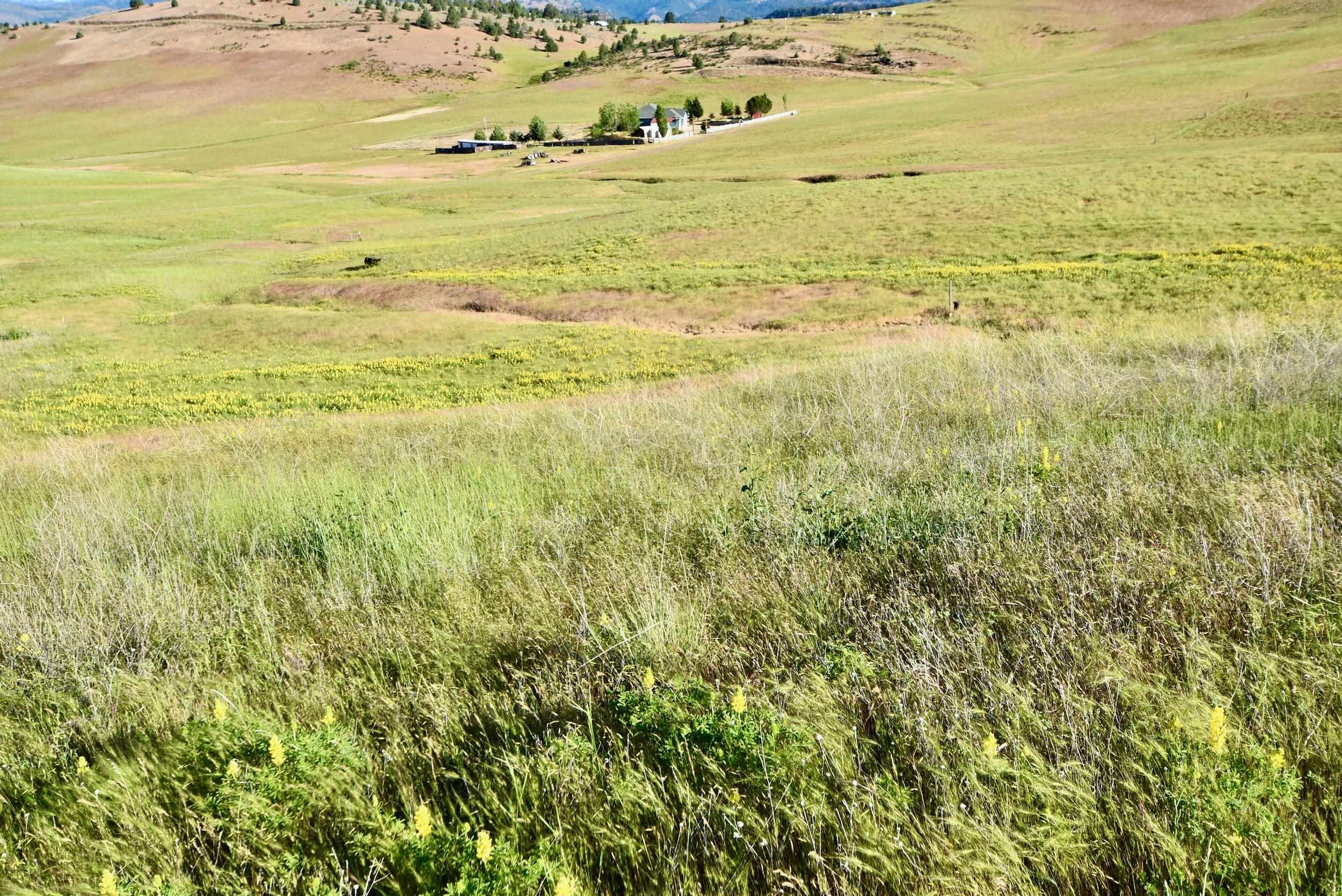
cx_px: 671
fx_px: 1119
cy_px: 448
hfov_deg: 61.9
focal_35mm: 30
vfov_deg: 43.6
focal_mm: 20
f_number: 8
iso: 125
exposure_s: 1/250
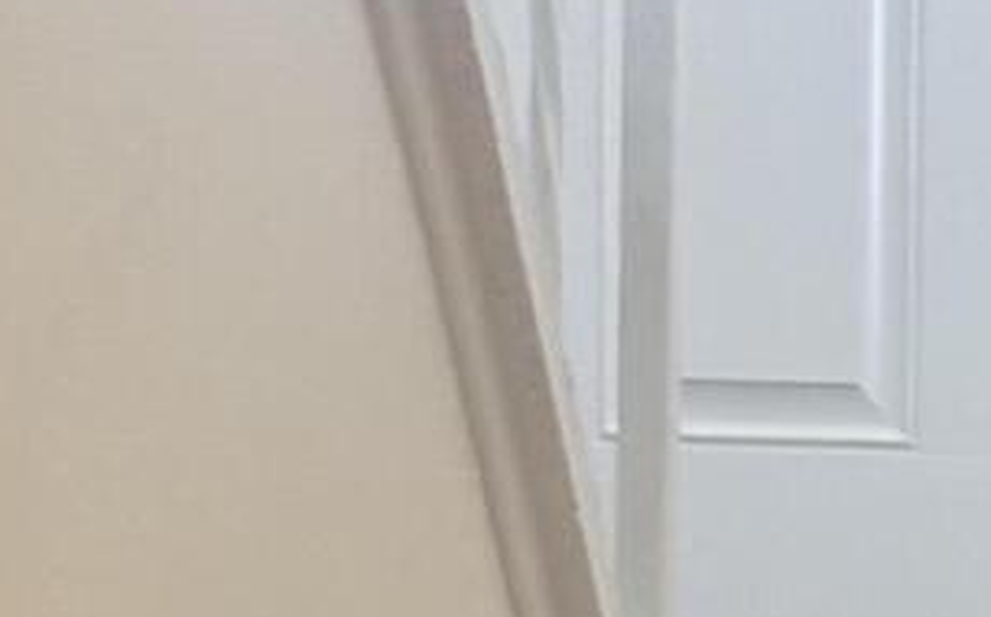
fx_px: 4506
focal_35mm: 167
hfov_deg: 11.9
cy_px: 2325
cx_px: 1517
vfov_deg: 6.5
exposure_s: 1/60
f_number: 1.78
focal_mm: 6.76
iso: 320
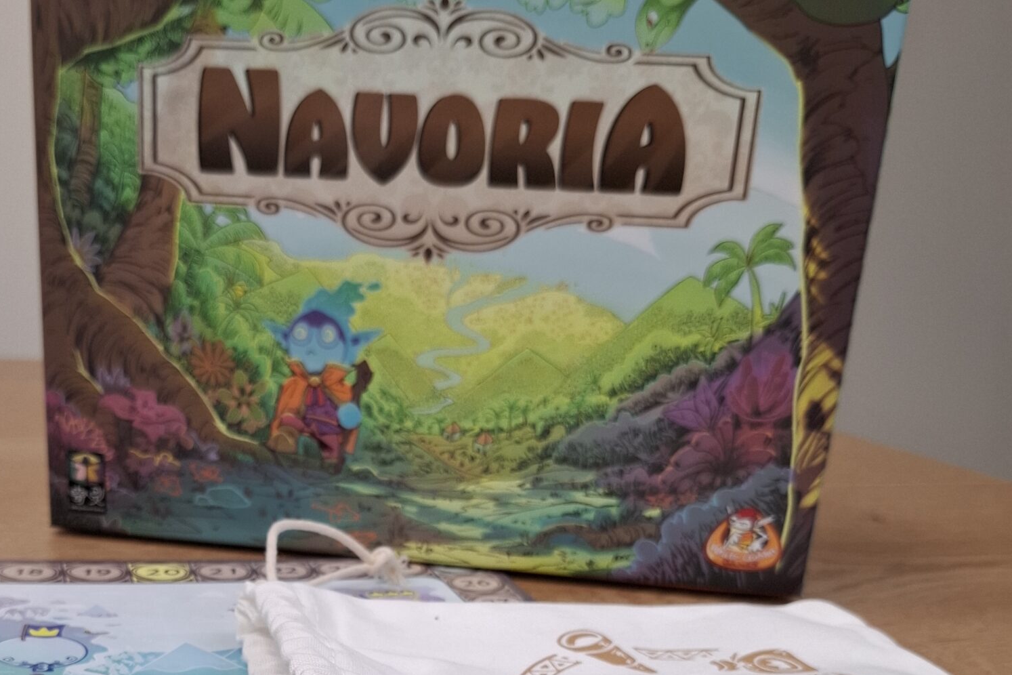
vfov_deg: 30.9
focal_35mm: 41
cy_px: 628
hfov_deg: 46.9
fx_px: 1152
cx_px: 362
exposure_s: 1/120
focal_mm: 5.54
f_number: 1.8
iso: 160
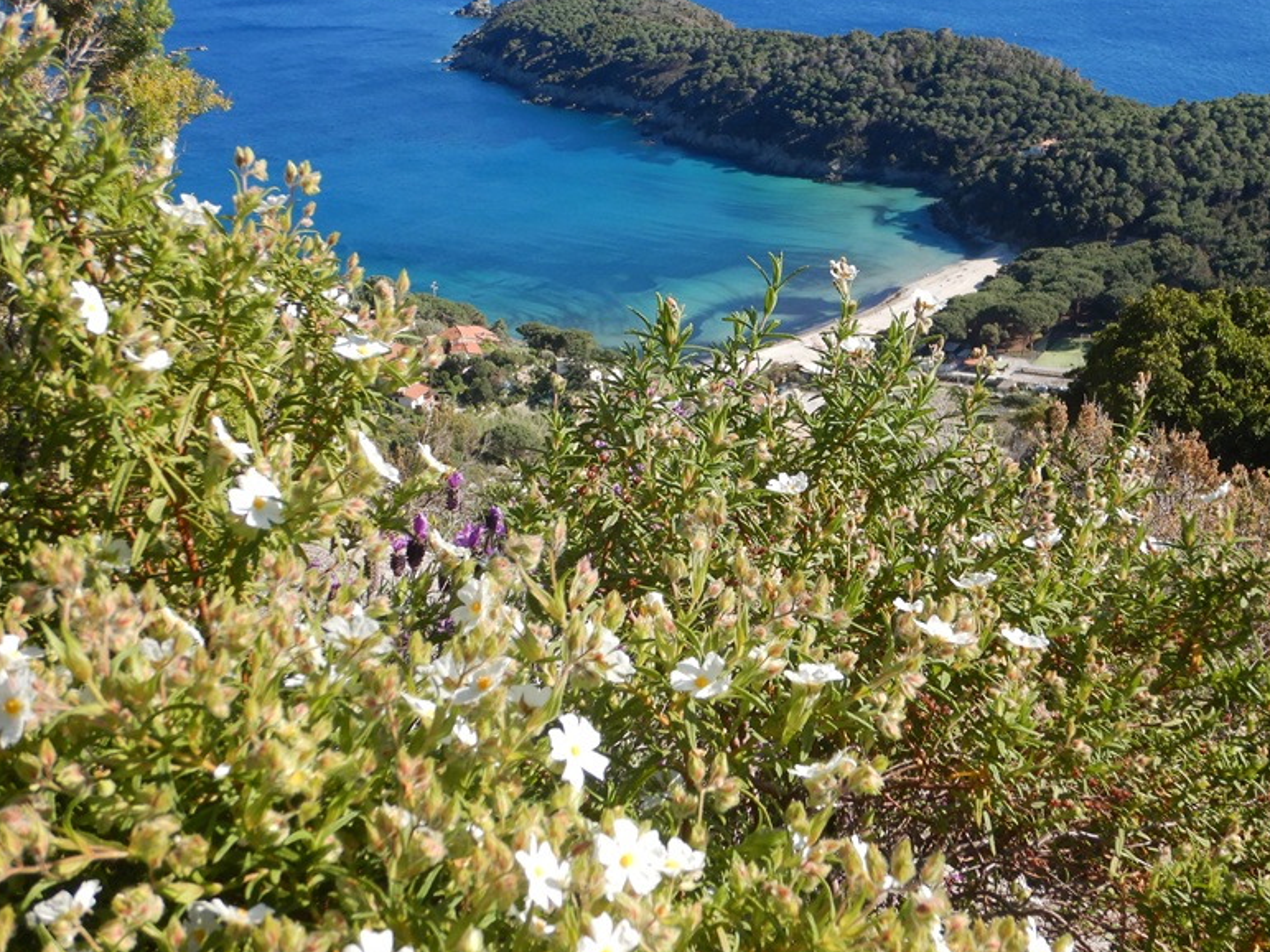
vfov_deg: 30.2
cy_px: 408
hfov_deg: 39.5
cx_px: 771
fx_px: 1761
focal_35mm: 48
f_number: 4.2
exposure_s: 1/500
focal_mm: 6.6
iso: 125
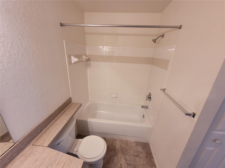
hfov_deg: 106.2
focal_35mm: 13
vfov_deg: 89.9
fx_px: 84
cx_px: 112
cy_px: 84
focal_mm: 1.74
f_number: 2.2
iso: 200
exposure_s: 1/60
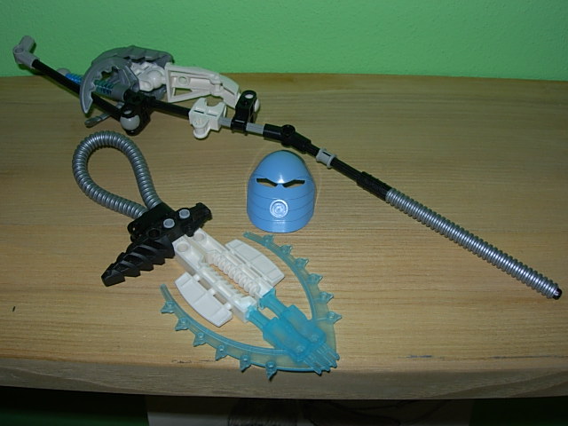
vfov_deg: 37.7
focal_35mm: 38
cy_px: 213
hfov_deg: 49.0
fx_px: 624
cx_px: 284
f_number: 4.8
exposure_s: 1/64
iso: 79
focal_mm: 7.8
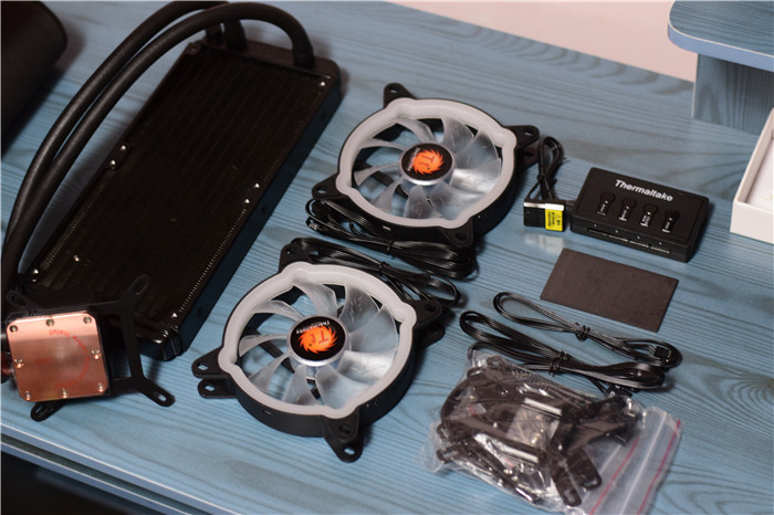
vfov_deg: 18.2
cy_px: 258
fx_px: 1612
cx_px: 387
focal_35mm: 75
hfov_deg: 27.0
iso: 1600
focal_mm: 50
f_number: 2.8
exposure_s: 1/25
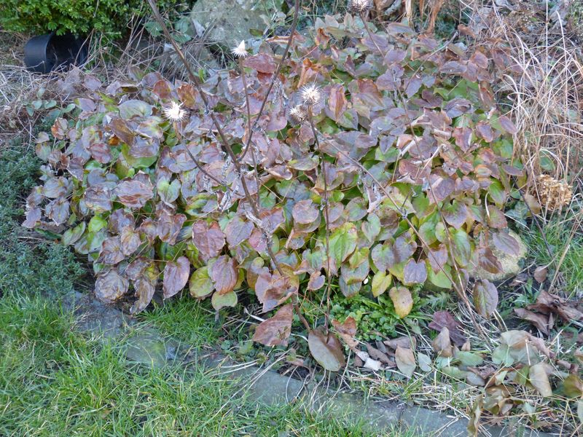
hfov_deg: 42.9
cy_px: 218
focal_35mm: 44
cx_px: 292
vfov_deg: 32.9
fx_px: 741
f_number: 3.2
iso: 320
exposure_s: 1/60
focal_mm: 7.9
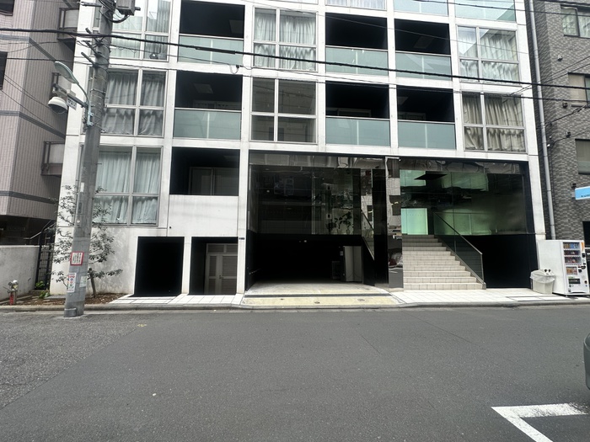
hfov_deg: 102.1
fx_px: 239
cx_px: 295
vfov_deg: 85.7
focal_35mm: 14
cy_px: 221
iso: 40
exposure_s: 1/270
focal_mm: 2.22
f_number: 2.2
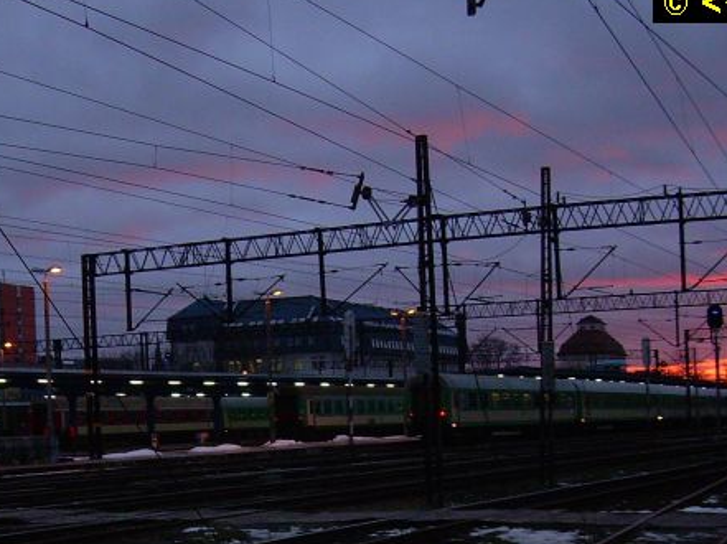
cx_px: 214
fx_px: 1448
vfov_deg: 20.9
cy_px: 473
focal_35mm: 69
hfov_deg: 27.9
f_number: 2.8
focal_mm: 6.3
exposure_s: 1/60
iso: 200
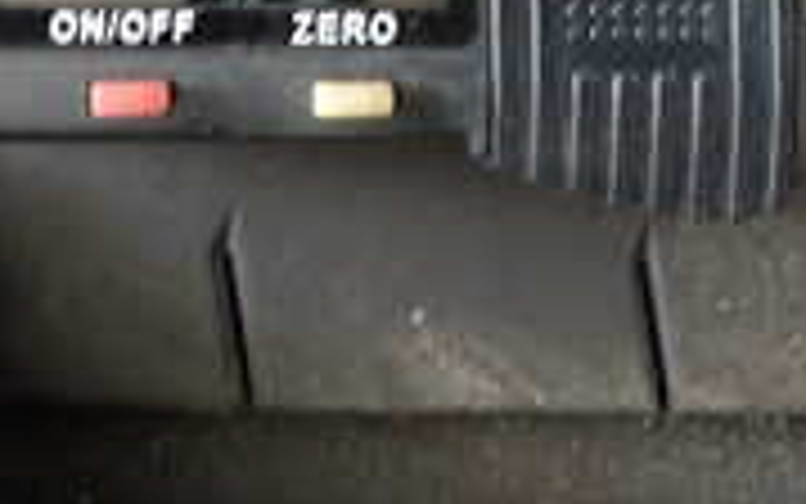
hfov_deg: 23.1
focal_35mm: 89
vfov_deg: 13.5
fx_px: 1956
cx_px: 230
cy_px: -346
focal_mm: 4.5
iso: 500
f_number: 2
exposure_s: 1/30
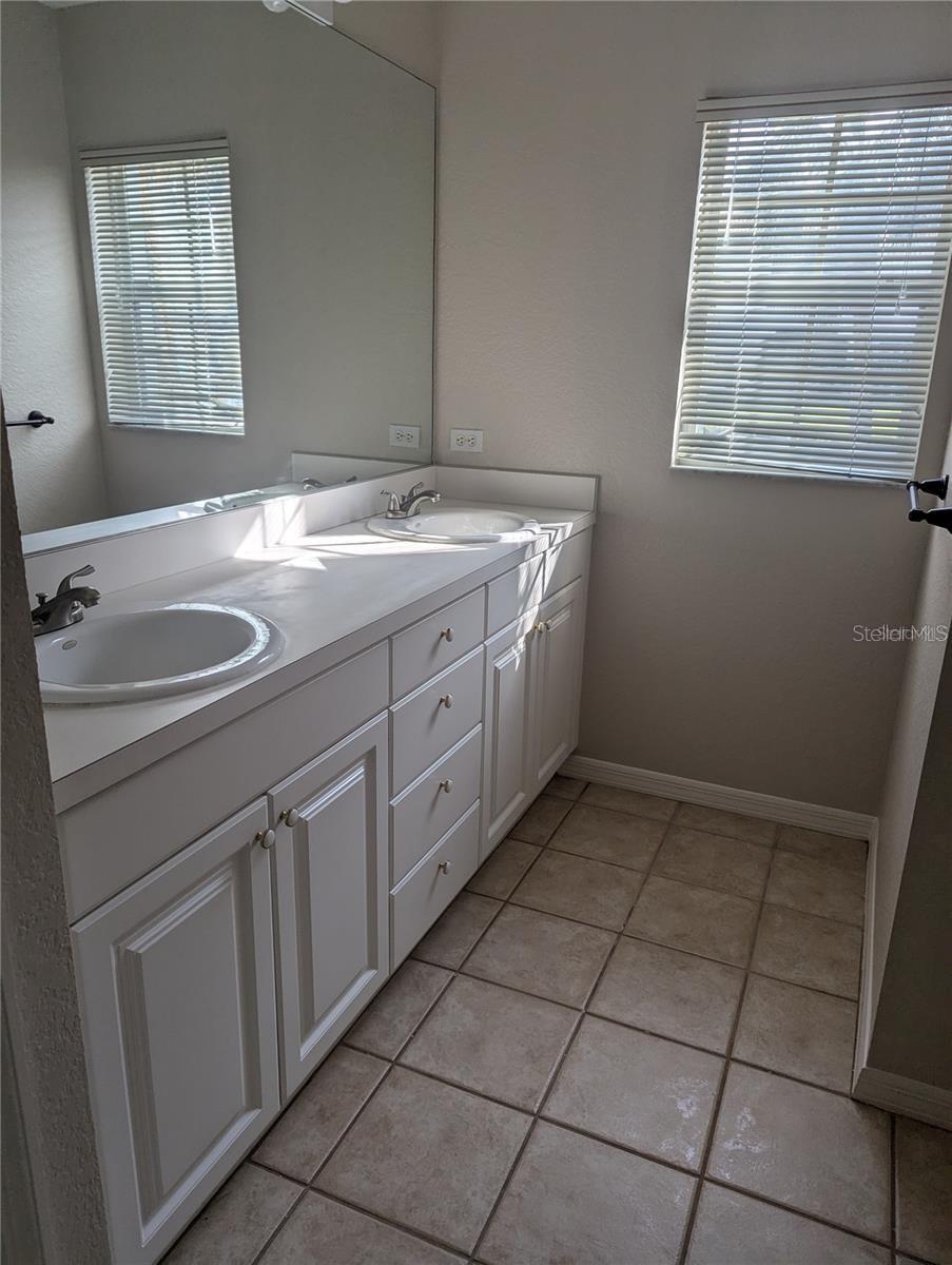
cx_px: 476
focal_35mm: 24
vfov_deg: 71.5
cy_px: 632
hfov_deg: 56.9
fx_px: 878
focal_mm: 6.81
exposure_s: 1/317
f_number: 1.85
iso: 48
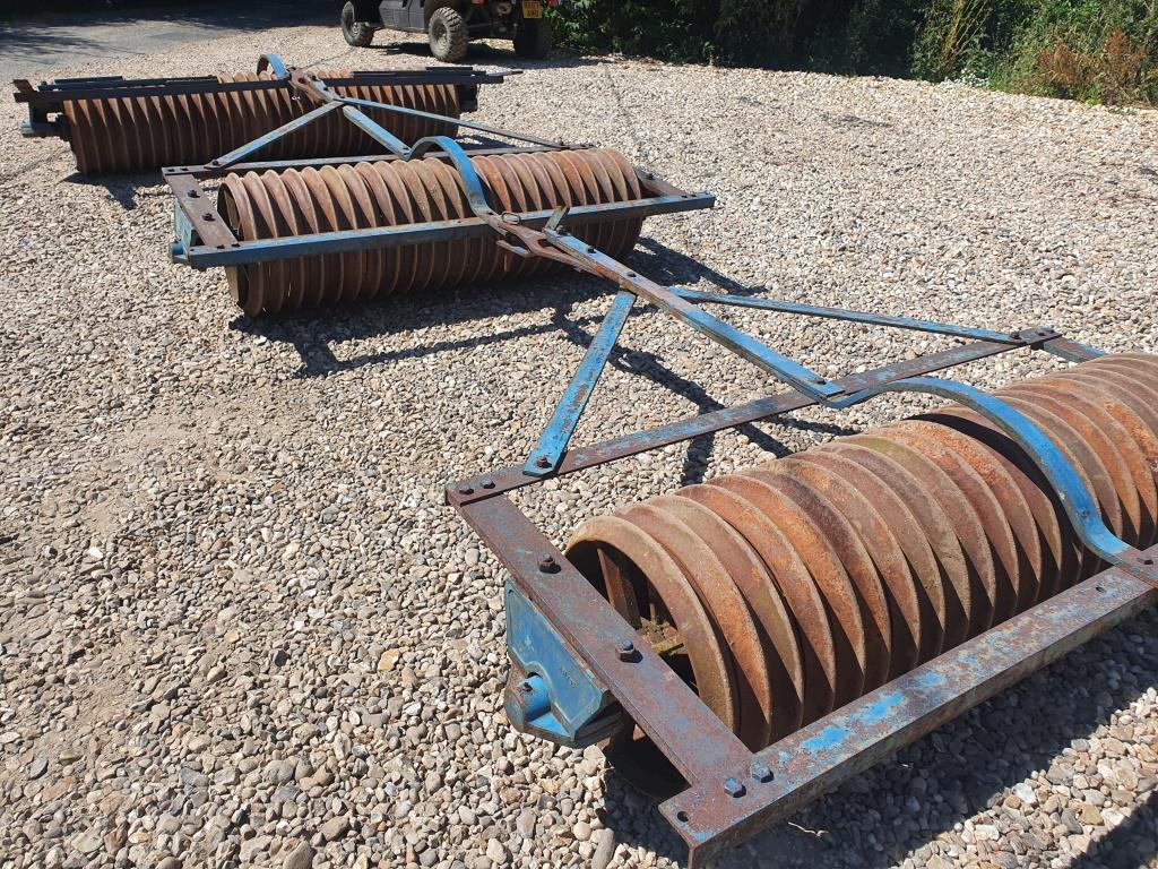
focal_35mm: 26
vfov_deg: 53.1
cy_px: 434
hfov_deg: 67.3
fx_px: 870
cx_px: 579
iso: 50
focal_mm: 4.32
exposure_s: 1/1524
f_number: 2.4
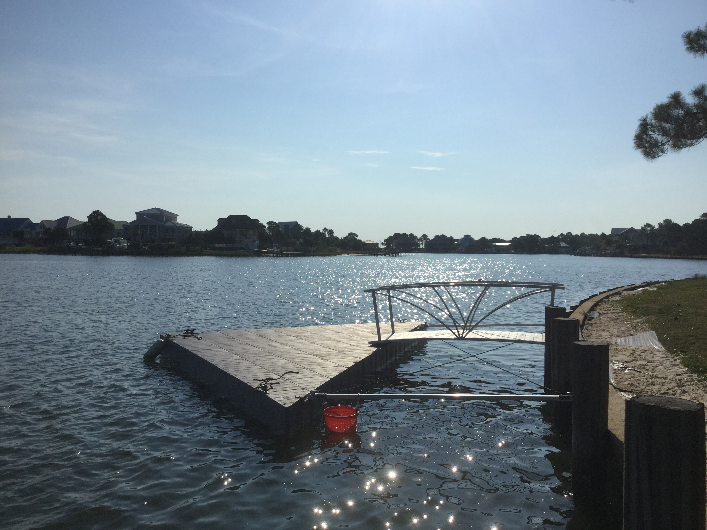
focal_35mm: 31
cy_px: 265
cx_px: 354
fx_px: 633
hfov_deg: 58.4
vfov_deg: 45.4
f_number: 2.4
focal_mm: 3.3
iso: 25
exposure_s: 1/5848
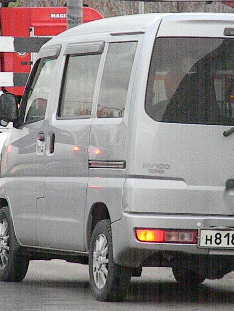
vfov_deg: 4.6
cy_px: 148
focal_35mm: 430
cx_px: 178
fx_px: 3873
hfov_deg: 3.5
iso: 3200
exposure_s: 1/177
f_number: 5.4
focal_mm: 50.4
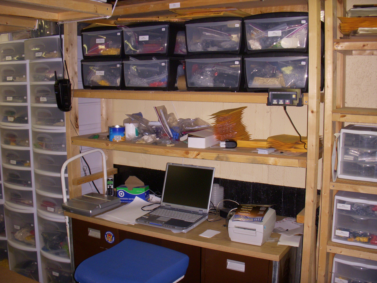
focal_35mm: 38
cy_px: 142
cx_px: 188
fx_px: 414
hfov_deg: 49.0
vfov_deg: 37.7
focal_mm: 6.3
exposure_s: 1/60
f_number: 3.3
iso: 200
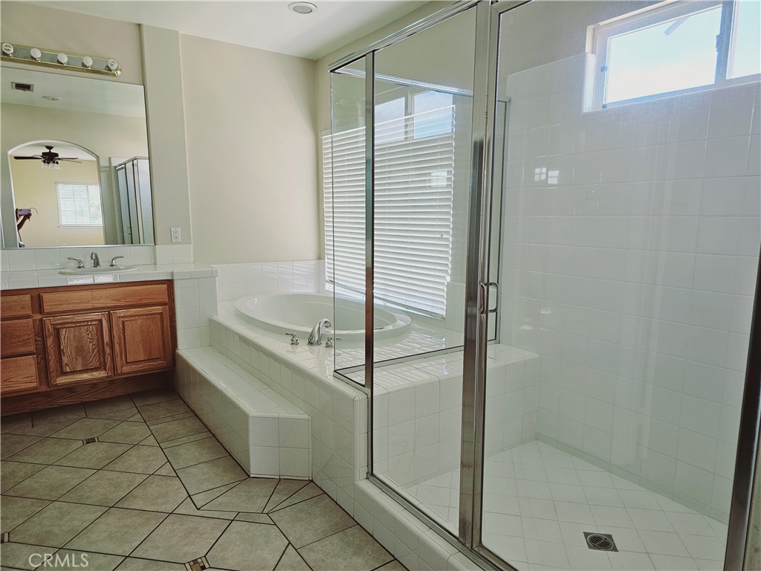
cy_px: 286
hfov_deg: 73.9
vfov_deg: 58.9
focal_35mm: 23
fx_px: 506
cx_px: 380
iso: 160
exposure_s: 1/180
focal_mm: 6.3
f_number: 1.7
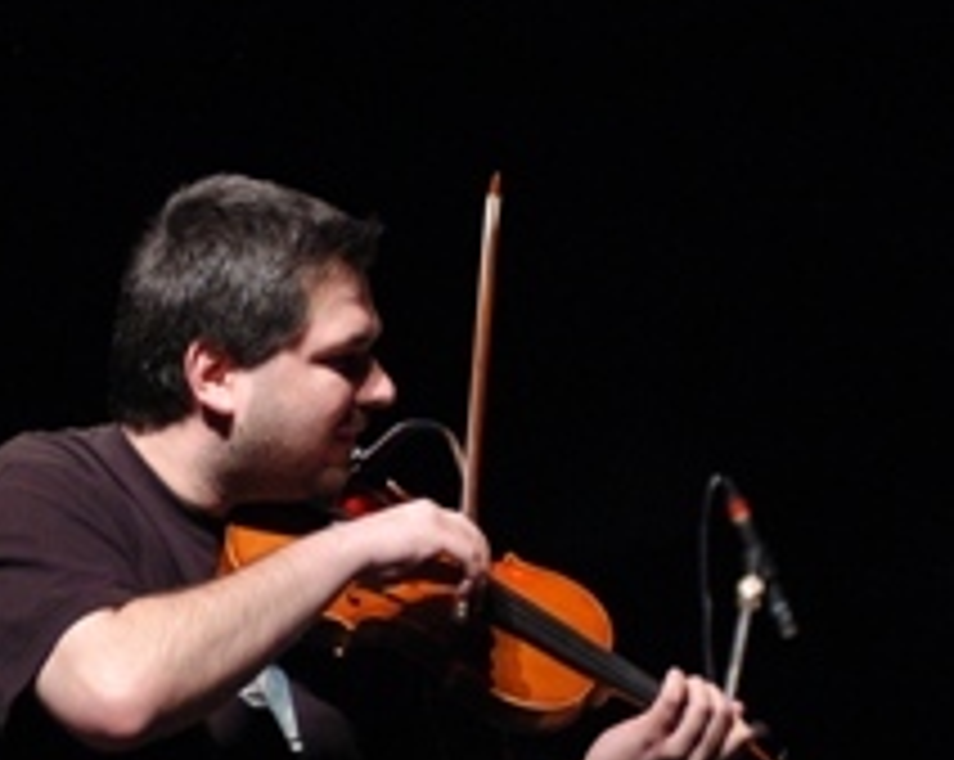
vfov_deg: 6.5
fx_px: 6711
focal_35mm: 238
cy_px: 585
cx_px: 392
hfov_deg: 8.1
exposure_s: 1/80
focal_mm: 80
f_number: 2.8
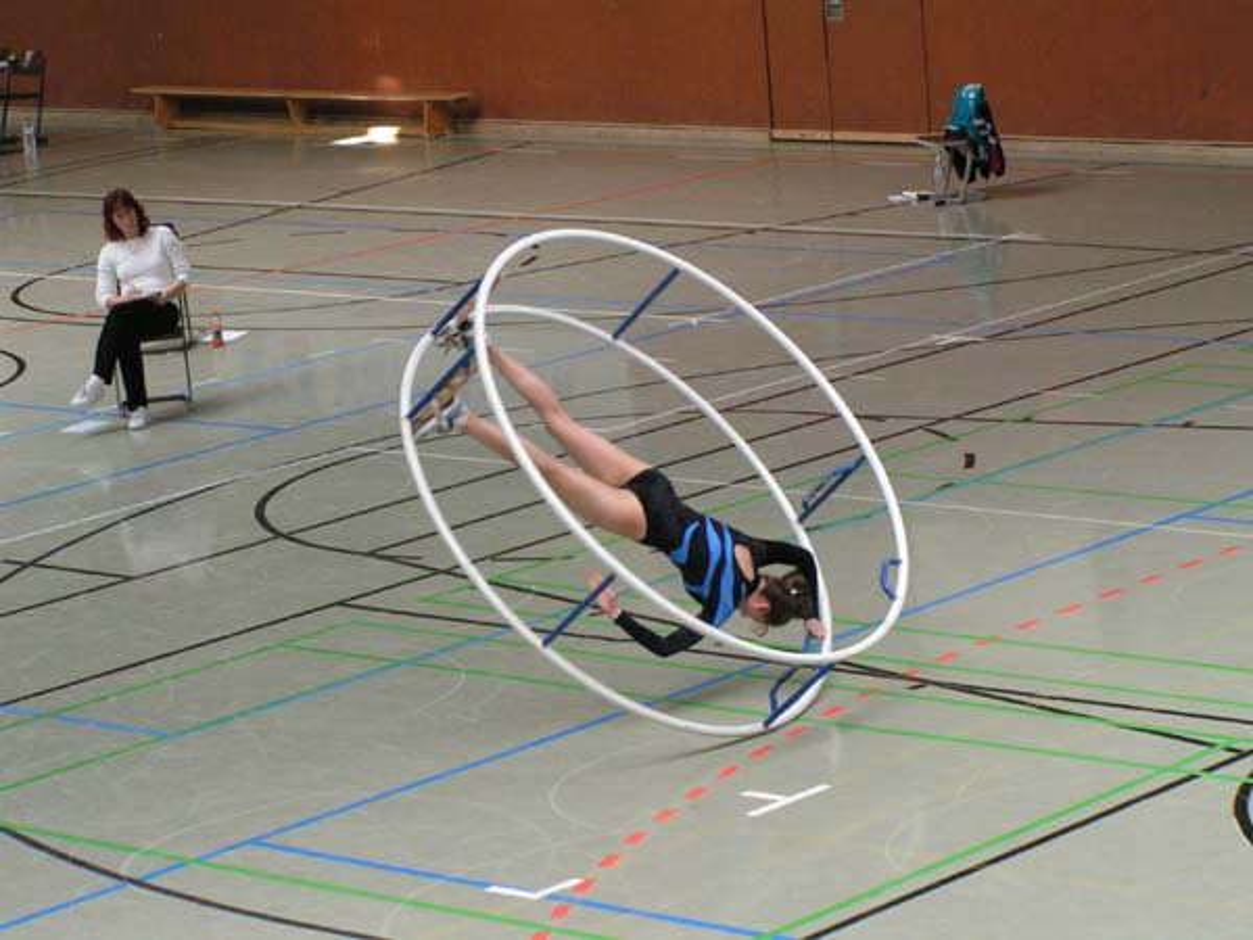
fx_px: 4742
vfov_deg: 11.3
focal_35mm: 131
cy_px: 470
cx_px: 626
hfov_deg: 15.1
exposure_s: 1/200
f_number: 4.5
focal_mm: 20
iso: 200
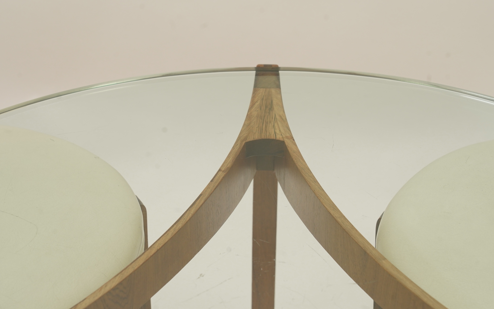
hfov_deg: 19.3
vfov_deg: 12.1
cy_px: 166
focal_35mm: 108
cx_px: 249
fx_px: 1454
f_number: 8
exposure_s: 1/125
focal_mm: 105
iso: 800
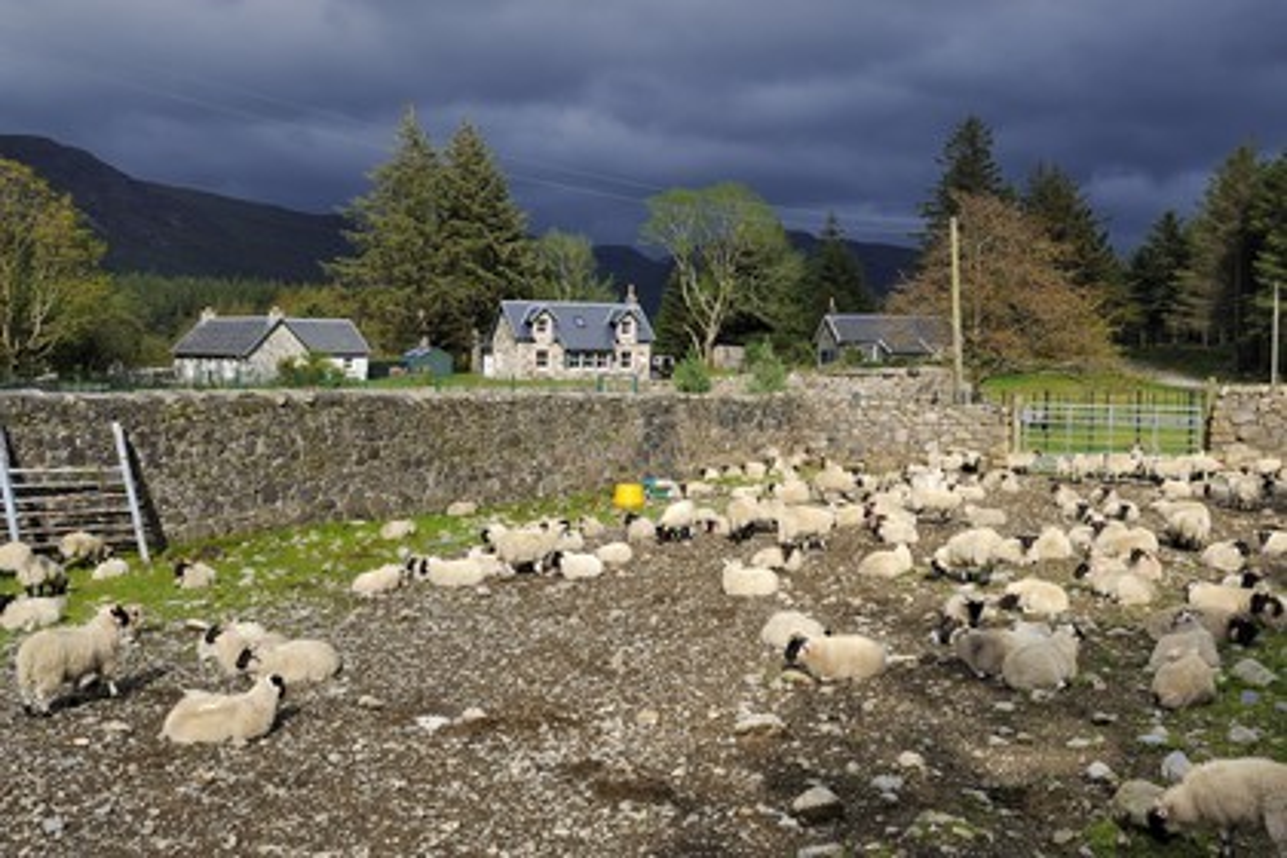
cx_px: 644
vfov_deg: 37.9
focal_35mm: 35
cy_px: 429
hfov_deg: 54.4
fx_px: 1251
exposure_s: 1/250
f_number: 14
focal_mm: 35
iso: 400
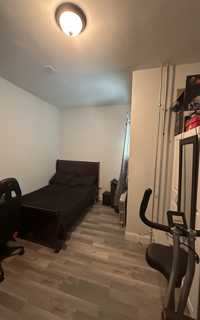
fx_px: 131
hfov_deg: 74.8
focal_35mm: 15
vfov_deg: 101.5
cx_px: 97
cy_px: 160
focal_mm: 2.22
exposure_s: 1/60
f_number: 2.2
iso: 800
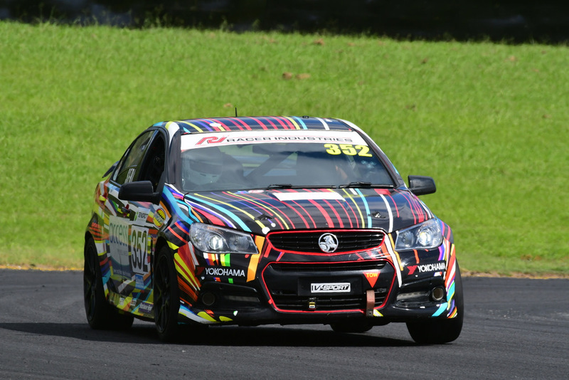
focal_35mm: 630
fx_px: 9961
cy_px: 190
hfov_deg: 3.3
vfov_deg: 2.2
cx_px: 284
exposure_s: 1/640
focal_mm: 420
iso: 400
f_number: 11
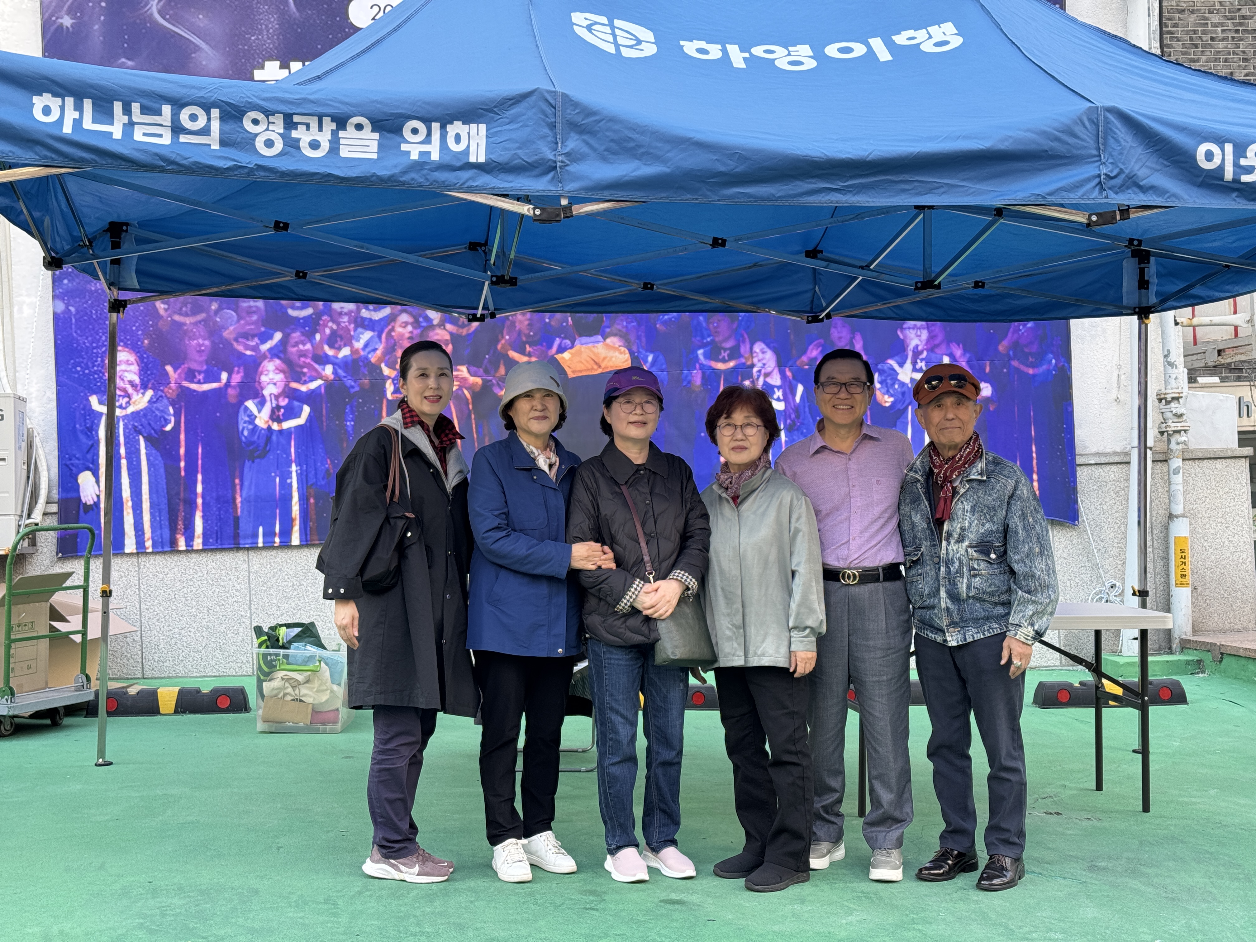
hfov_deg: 39.7
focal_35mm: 48
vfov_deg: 30.3
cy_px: 471
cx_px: 628
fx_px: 1742
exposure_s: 1/178
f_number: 1.78
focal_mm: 6.76
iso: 64
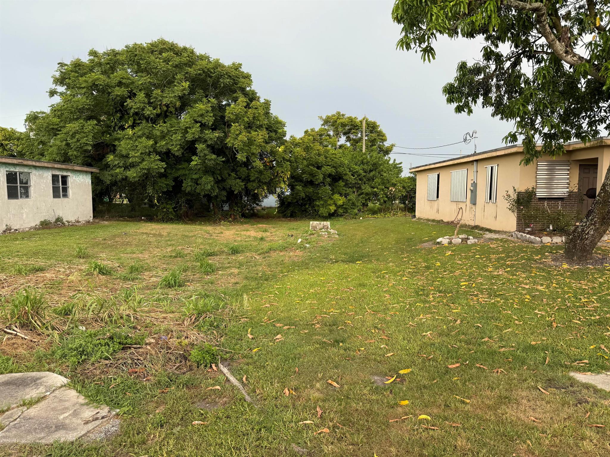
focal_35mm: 24
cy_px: 228
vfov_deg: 56.8
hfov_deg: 71.6
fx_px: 423
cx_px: 305
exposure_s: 1/313
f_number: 1.78
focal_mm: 6.76
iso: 80
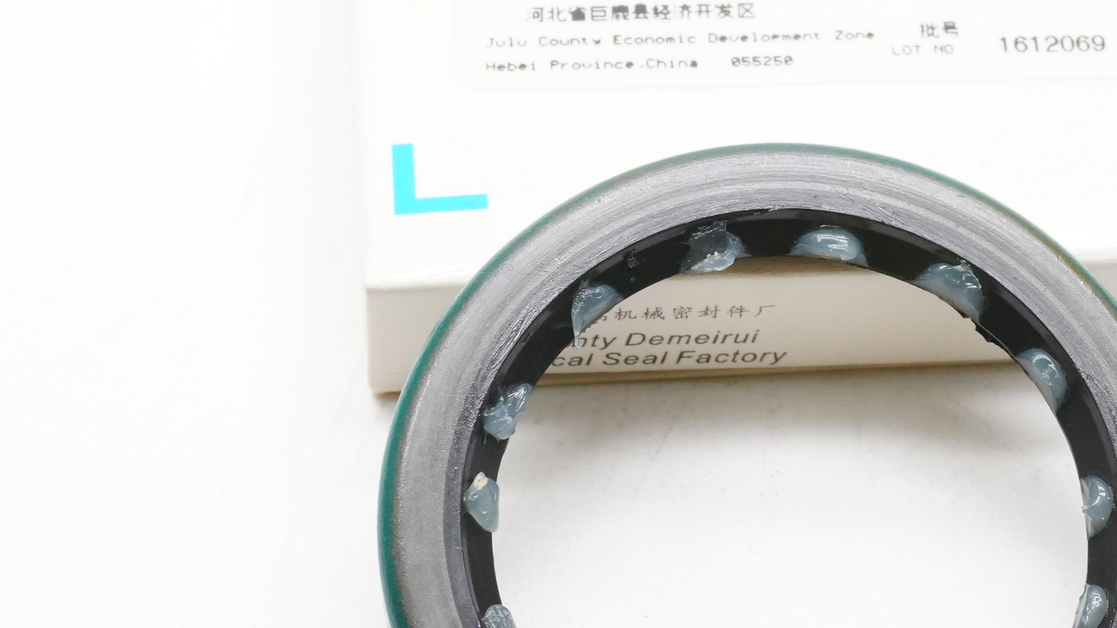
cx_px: 945
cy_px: 264
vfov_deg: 9.0
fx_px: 3998
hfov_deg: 15.8
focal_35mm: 135
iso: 1000
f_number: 11
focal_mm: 36
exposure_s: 1/60
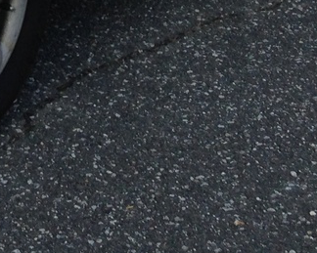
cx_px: -156
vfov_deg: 9.0
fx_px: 1491
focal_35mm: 159
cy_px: -293
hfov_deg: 11.6
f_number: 2.4
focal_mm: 4.13
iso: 50
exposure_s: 1/184
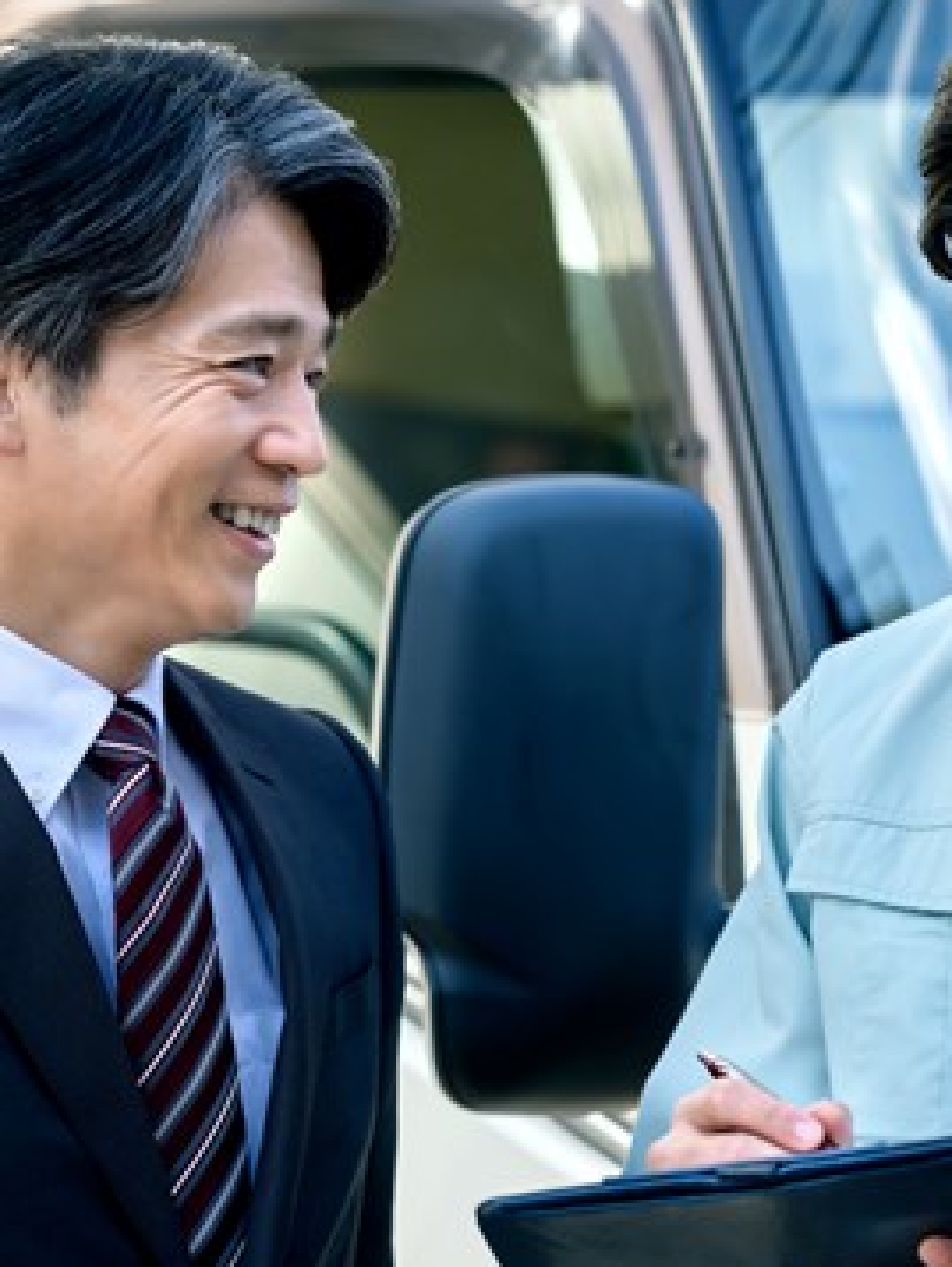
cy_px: 573
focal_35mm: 174
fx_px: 6373
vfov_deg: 11.4
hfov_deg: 8.5
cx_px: 651
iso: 400
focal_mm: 90
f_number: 2.8
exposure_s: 1/2000
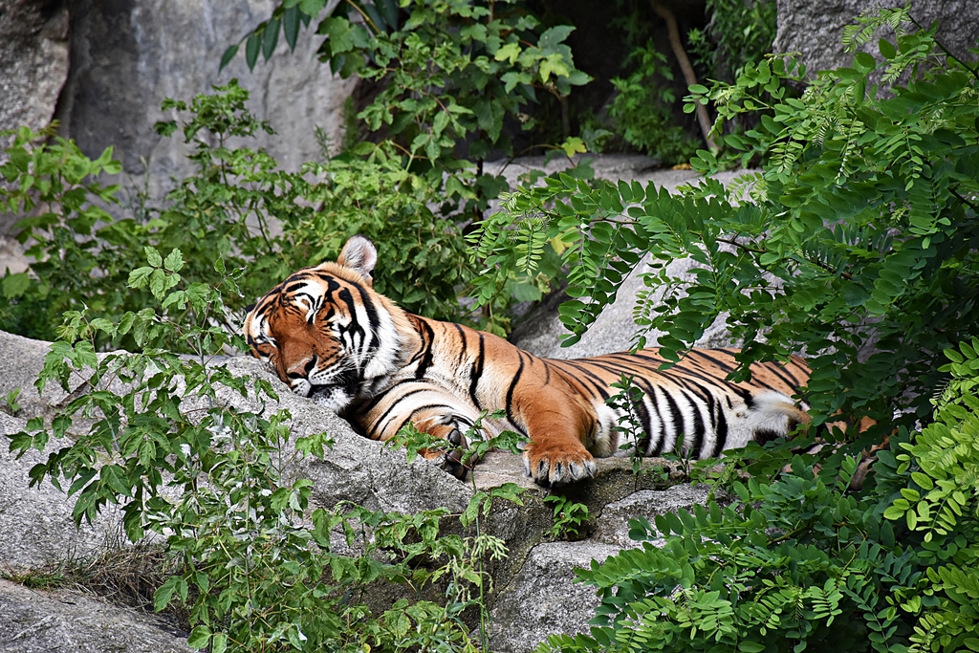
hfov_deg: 9.8
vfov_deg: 6.5
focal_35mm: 210
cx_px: 490
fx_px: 5711
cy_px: 326
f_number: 5.6
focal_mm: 140
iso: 800
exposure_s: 1/800
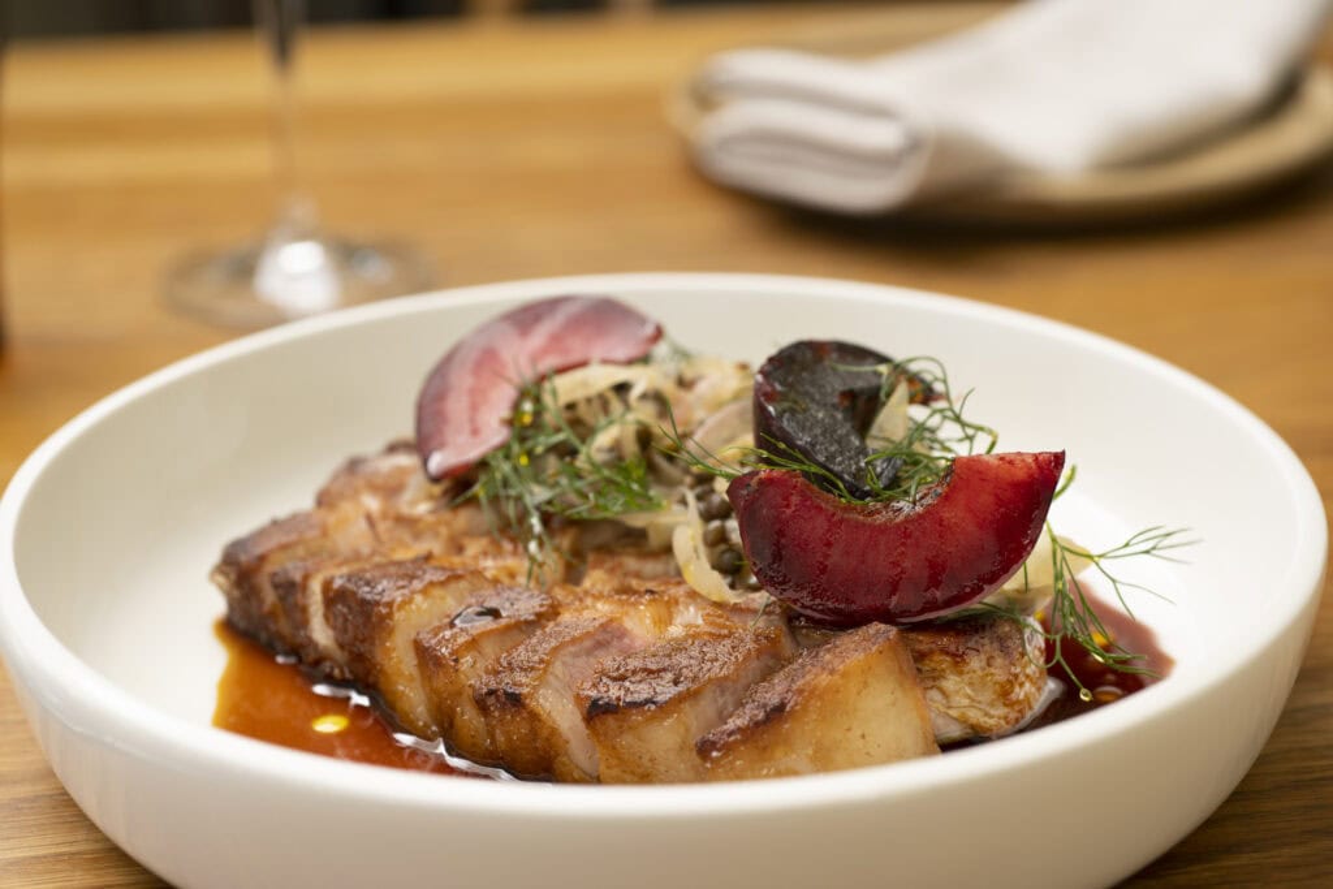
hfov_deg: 33.4
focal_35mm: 60
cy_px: 444
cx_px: 666
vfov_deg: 22.6
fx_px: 2222
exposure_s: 1/80
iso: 160
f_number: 6.3
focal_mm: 60
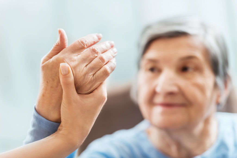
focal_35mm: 190
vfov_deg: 7.2
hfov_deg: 10.8
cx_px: 118
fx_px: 1251
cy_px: 79
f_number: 2.8
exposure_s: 1/125
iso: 100
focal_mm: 190
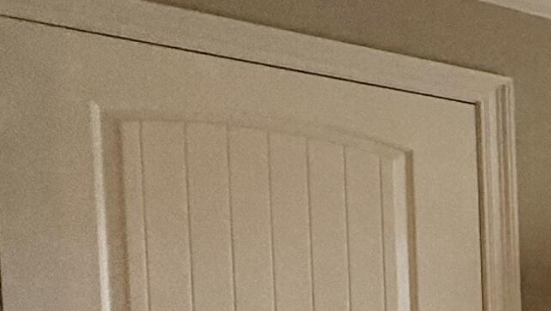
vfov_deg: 15.8
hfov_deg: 16.7
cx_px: 1229
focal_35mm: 71
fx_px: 1038
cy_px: 443
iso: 125
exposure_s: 1/120
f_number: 2.2
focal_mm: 2.22
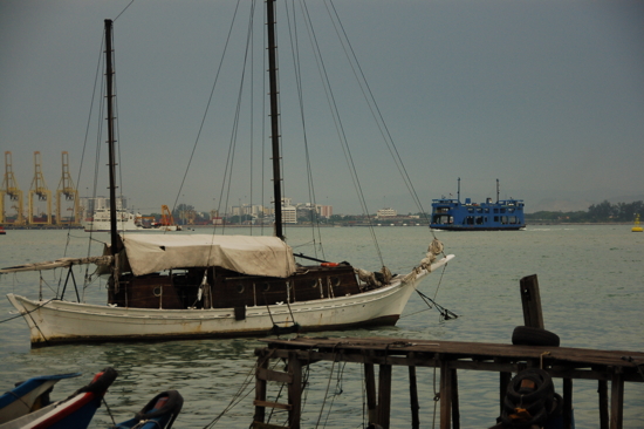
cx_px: 322
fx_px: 2145
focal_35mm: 120
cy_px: 214
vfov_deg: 11.4
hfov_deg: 17.1
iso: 400
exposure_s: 1/200
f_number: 5.3
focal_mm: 80
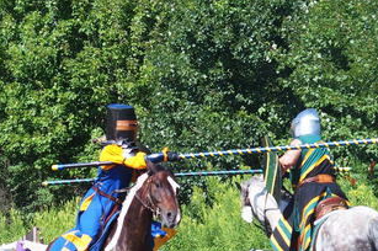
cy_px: 128
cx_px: 172
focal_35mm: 278
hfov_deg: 7.4
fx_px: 2916
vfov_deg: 4.9
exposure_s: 1/640
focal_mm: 38.6
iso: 100
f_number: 3.5
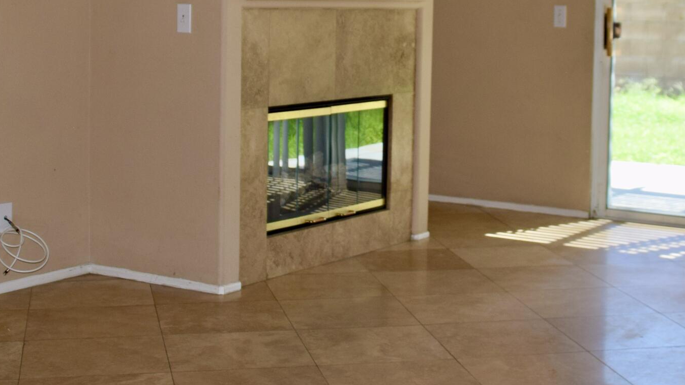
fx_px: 1399
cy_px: 73
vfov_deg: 15.6
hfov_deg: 27.4
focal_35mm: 77
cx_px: 432
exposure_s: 1/125
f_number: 5.6
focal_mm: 22
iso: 250
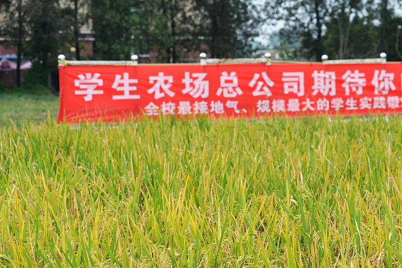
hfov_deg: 17.2
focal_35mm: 118
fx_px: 1317
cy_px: 221
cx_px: 335
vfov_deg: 11.6
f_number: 5.6
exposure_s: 1/250
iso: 100
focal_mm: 70
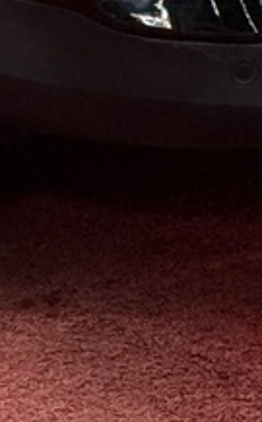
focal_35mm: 338
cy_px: -576
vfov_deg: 6.0
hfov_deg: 3.9
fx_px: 3874
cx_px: -105
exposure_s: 1/154
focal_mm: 6.76
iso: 160
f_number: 1.78
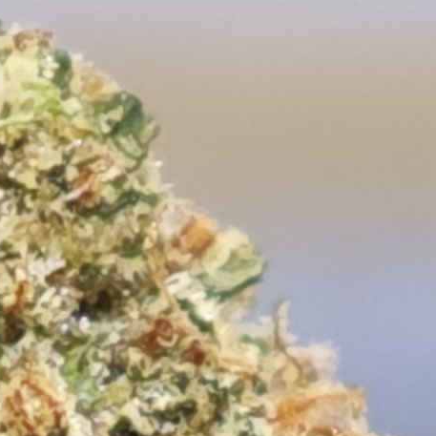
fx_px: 15803
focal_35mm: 1109
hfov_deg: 1.6
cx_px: -211
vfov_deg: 1.6
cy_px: 1647
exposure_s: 1/100
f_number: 1.8
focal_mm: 11.5
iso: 100
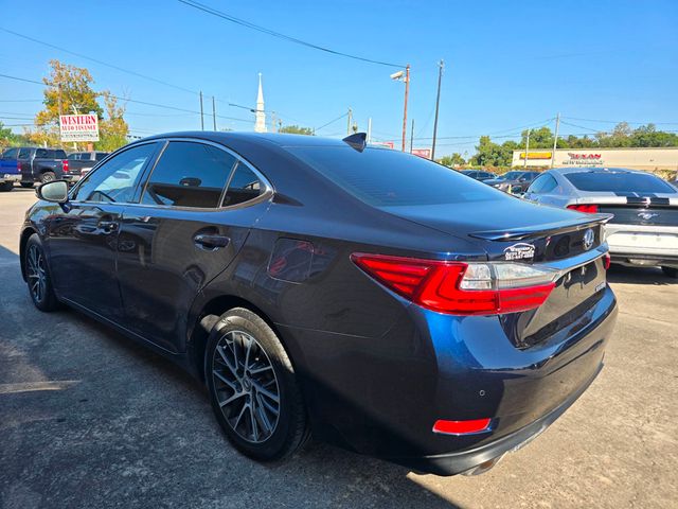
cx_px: 339
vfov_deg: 58.9
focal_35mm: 23
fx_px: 450
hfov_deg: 73.9
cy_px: 254
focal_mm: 6.3
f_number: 1.7
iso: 12
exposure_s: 1/526
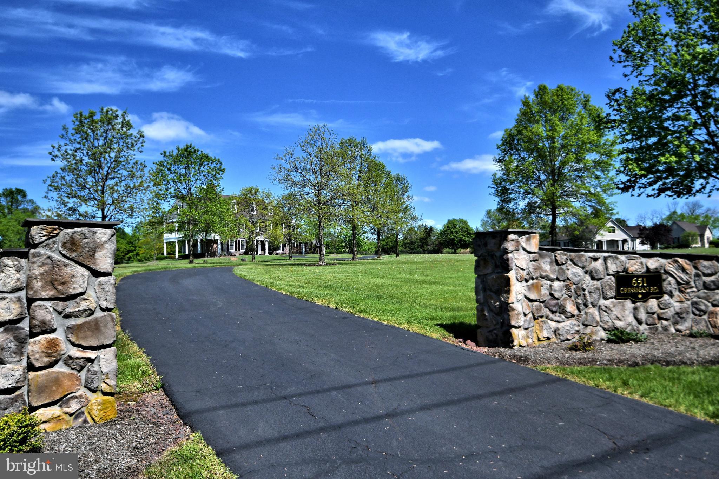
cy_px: 240
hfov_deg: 71.5
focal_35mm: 25
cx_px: 360
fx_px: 499
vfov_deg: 51.3
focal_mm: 17
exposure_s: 1/5000
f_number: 4.5
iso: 250
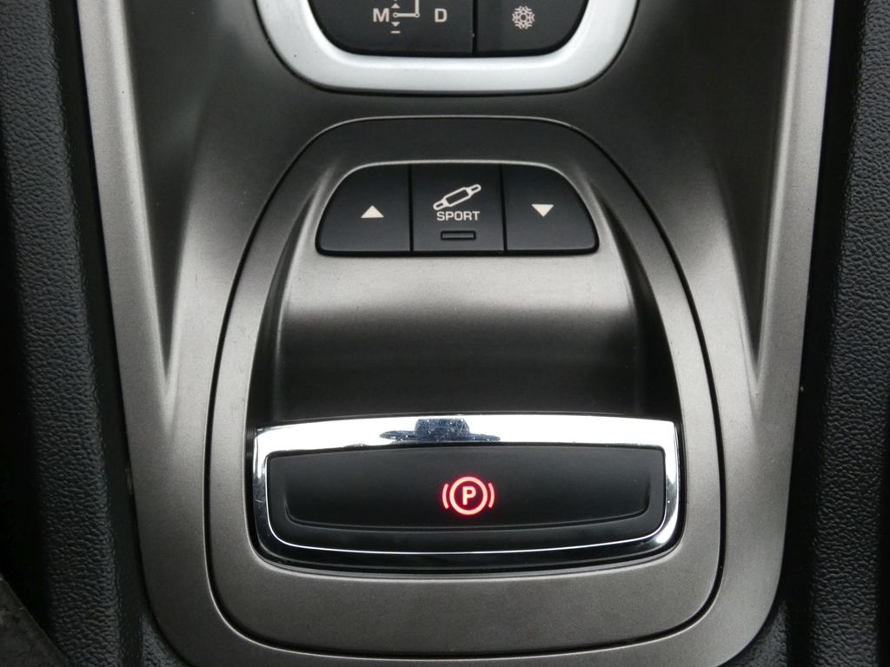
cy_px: 334
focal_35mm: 41
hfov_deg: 45.8
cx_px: 445
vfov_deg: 35.1
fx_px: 1054
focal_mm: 7.3
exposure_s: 1/80
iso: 500
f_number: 5
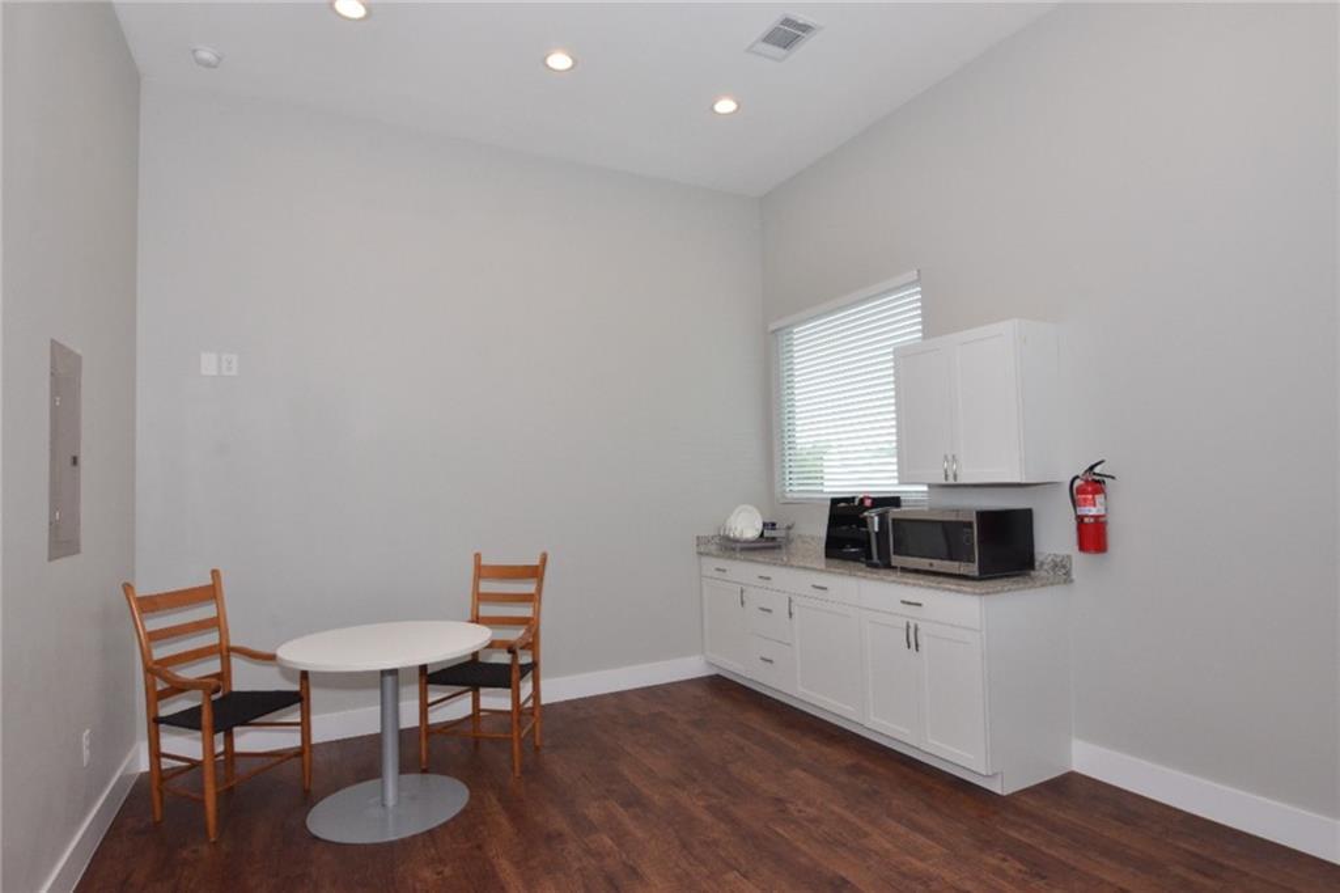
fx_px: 670
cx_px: 670
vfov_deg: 67.3
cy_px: 446
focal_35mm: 18
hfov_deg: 90.0
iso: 1600
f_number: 11
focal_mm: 12
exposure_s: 1/160
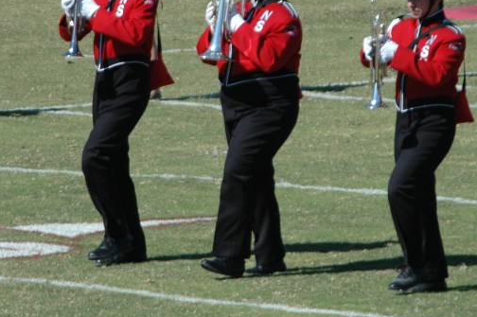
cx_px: 272
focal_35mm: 1218
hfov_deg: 1.7
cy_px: 67
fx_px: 16122
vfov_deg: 1.1
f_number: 5.6
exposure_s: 1/1000
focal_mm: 400
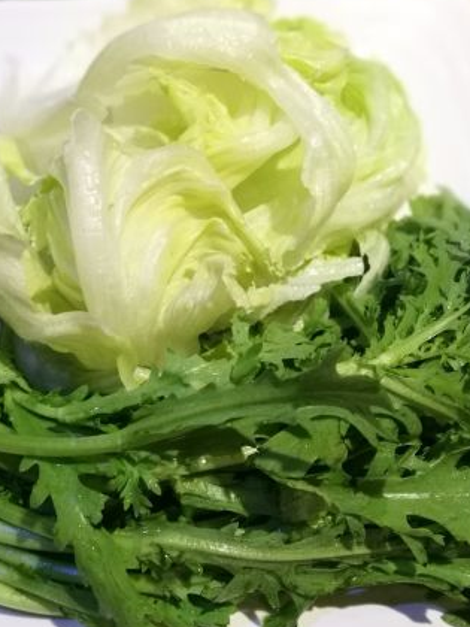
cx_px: 183
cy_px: 381
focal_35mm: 45
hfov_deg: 32.1
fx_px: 815
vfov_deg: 41.8
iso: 500
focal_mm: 4.5
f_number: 2
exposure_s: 1/25
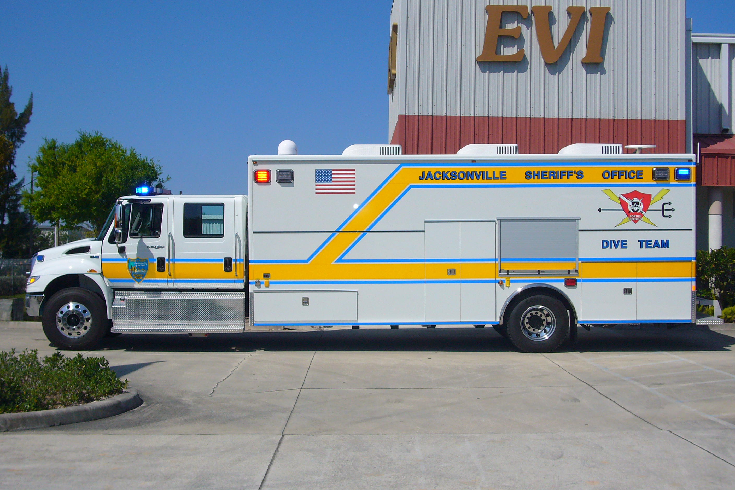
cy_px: 248
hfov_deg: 38.9
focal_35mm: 51
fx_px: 1041
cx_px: 368
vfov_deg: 26.5
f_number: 7.1
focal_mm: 8.1
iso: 80
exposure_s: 1/500
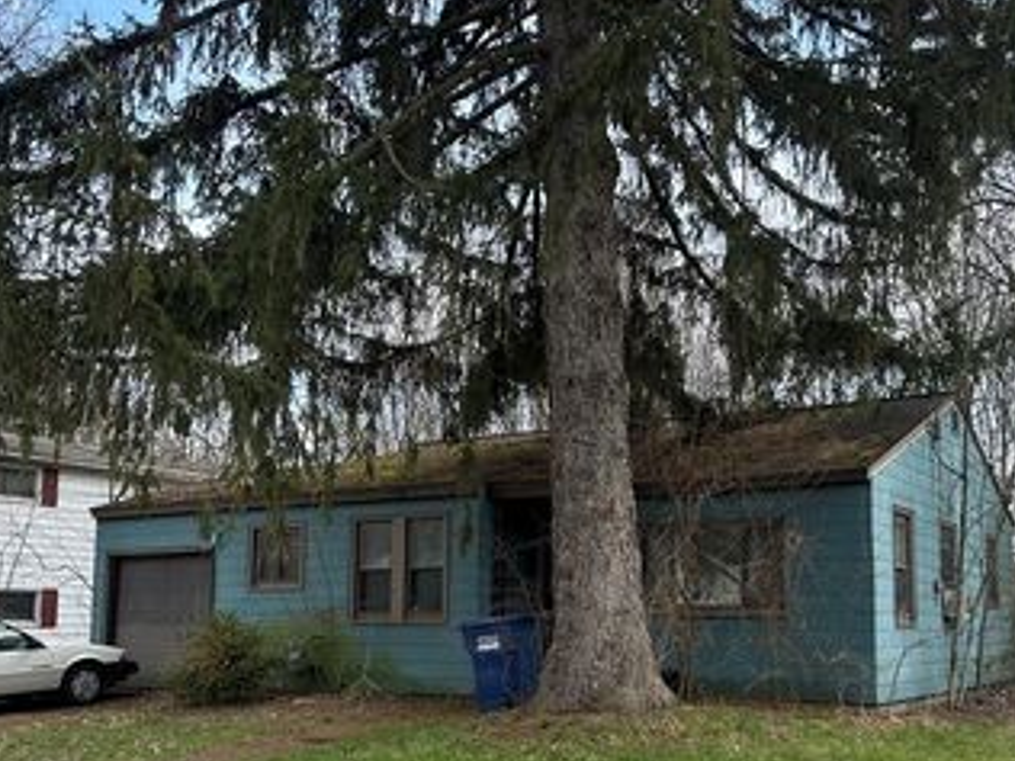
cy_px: 519
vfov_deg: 37.2
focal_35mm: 38
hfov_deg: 48.5
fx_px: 1114
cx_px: 630
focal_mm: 6.86
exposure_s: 1/745
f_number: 1.78
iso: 80
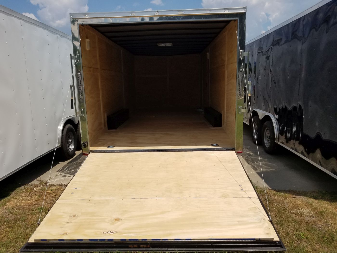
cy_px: 126
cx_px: 168
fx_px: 253
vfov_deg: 53.1
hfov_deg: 67.3
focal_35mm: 26
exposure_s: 1/6208
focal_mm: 4.2
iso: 50
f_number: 1.7
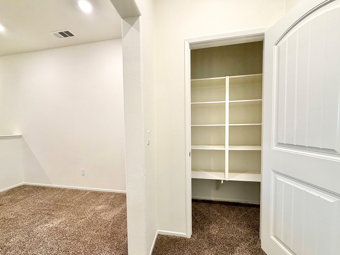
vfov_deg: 81.7
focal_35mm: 15
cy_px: 134
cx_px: 164
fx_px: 147
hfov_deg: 98.1
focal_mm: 2.22
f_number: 2.2
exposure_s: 1/60
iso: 200
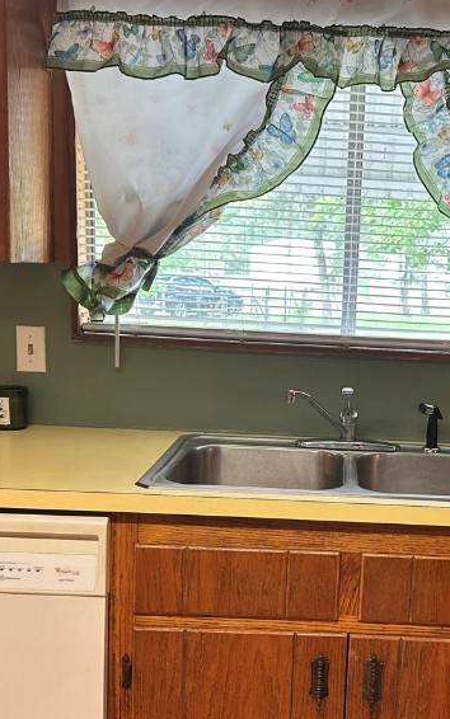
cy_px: 418
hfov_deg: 27.6
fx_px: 902
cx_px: 339
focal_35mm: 46
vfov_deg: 43.3
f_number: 1.78
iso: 125
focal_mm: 6.86
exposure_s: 1/60
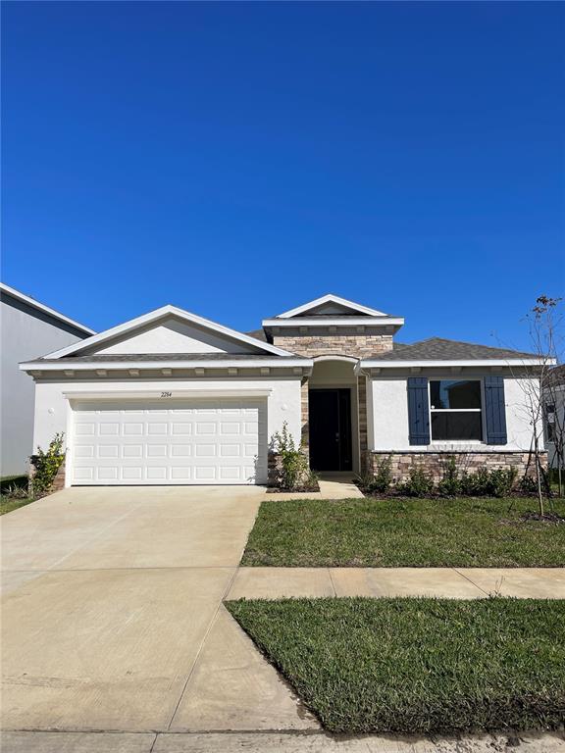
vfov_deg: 67.3
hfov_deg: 53.1
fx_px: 566
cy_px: 376
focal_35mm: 26
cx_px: 282
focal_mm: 5.1
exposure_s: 1/10989
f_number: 1.6
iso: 50
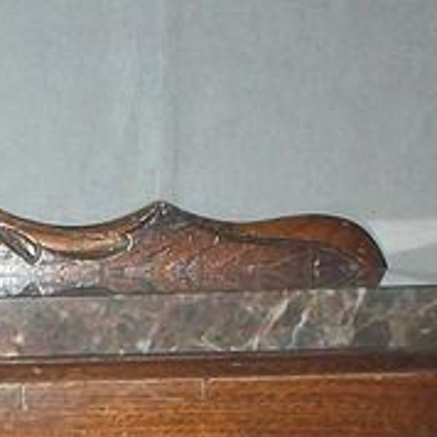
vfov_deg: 8.7
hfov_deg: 9.1
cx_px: -103
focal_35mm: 189
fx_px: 2699
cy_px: 894
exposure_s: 1/30
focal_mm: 6.3
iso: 160
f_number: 4.5
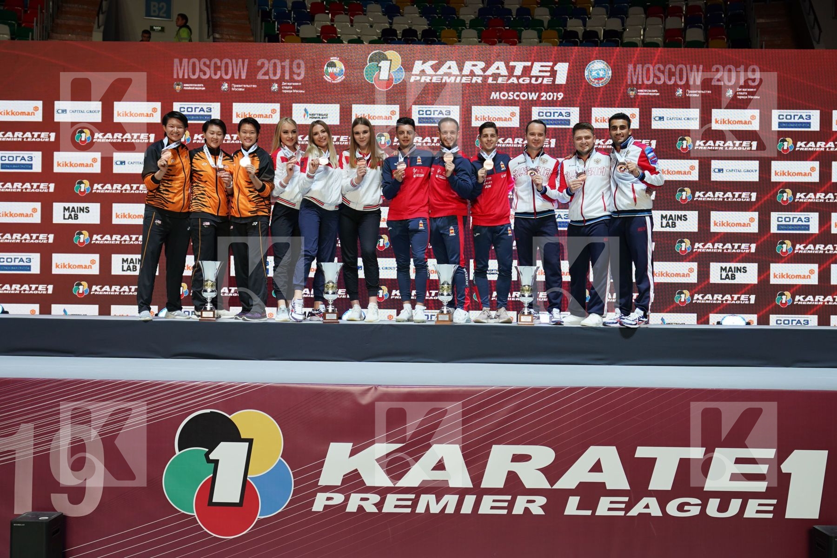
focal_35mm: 39
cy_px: 279
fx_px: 907
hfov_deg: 49.6
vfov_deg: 34.2
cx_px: 418
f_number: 4
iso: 160
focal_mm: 26
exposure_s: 1/80
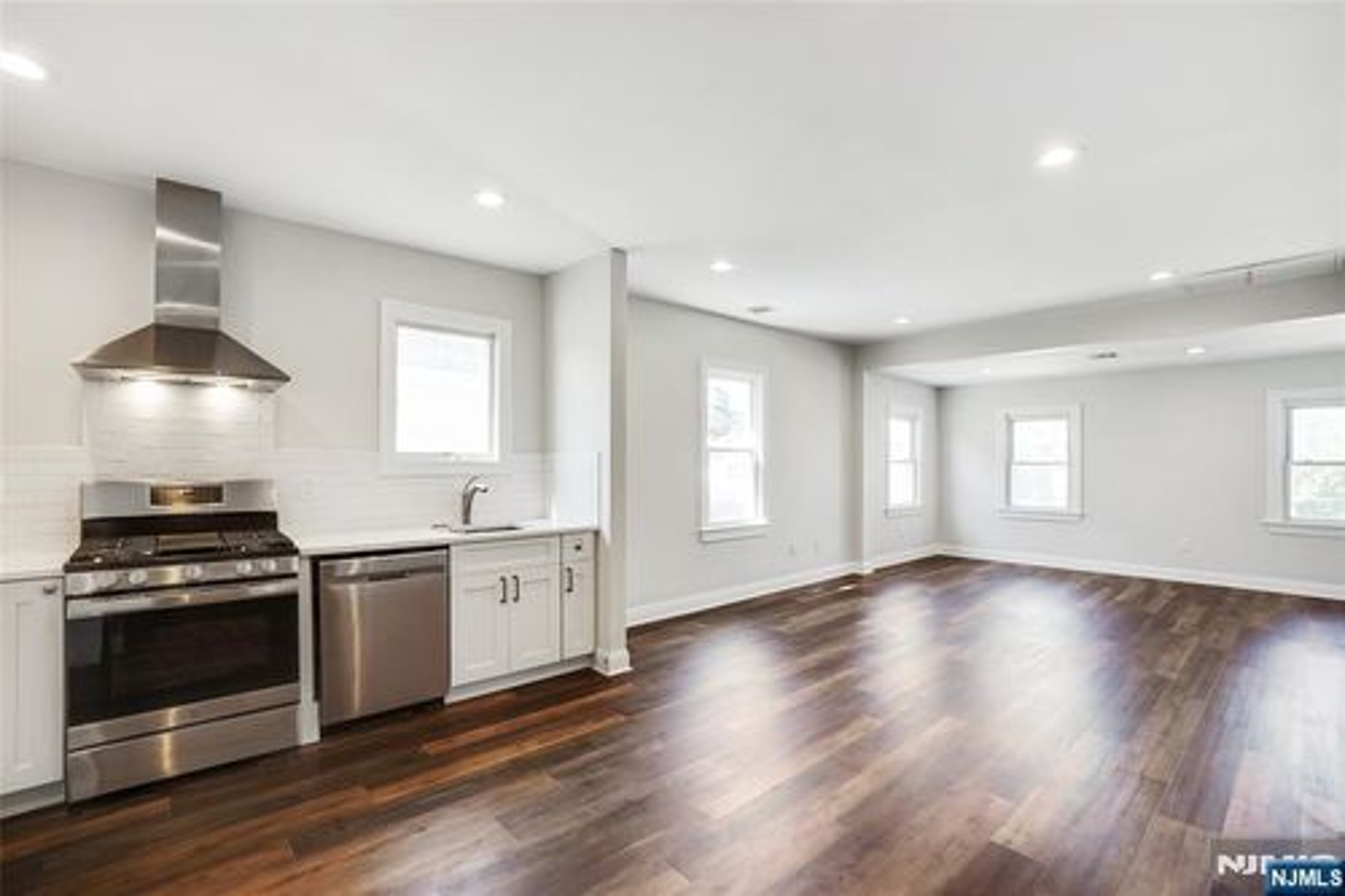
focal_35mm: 15
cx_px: 672
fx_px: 560
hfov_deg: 100.4
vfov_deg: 77.3
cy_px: 448
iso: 250
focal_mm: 10
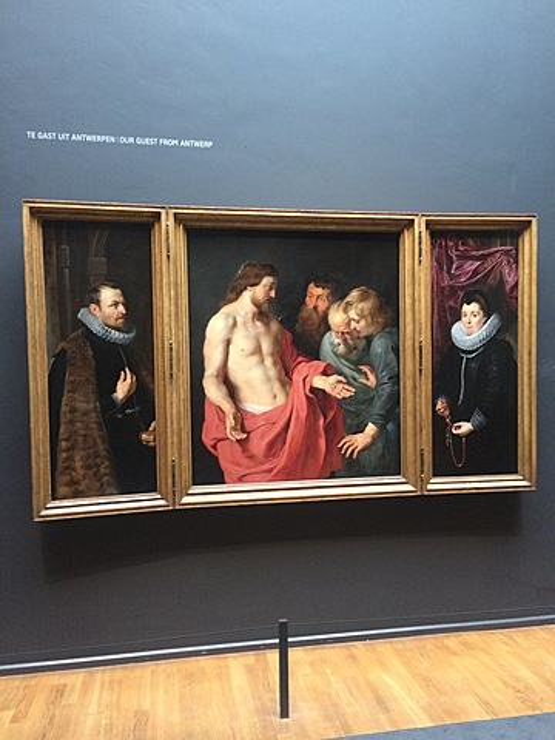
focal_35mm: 29
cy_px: 370
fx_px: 620
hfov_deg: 48.2
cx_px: 278
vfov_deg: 61.7
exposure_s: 1/17
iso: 320
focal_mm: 4.15
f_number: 2.2
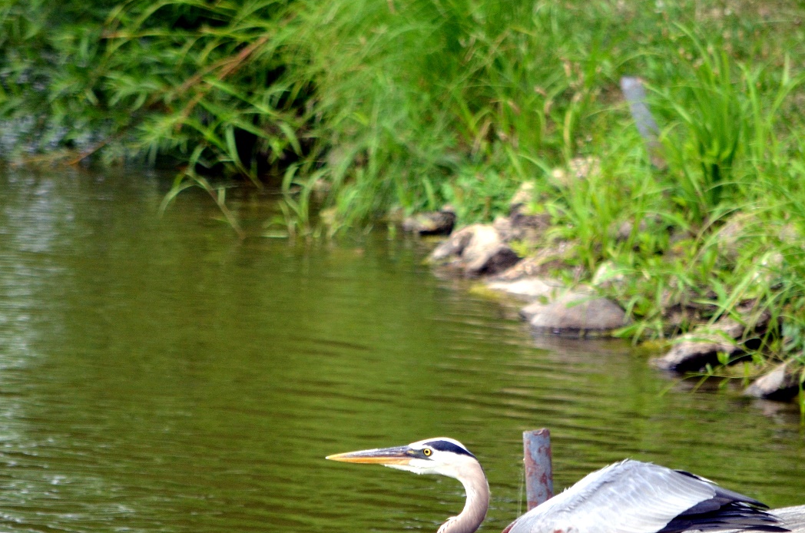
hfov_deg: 3.0
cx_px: 356
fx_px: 15329
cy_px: 351
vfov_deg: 2.0
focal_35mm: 687
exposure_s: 1/800
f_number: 5.6
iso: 800
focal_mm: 300
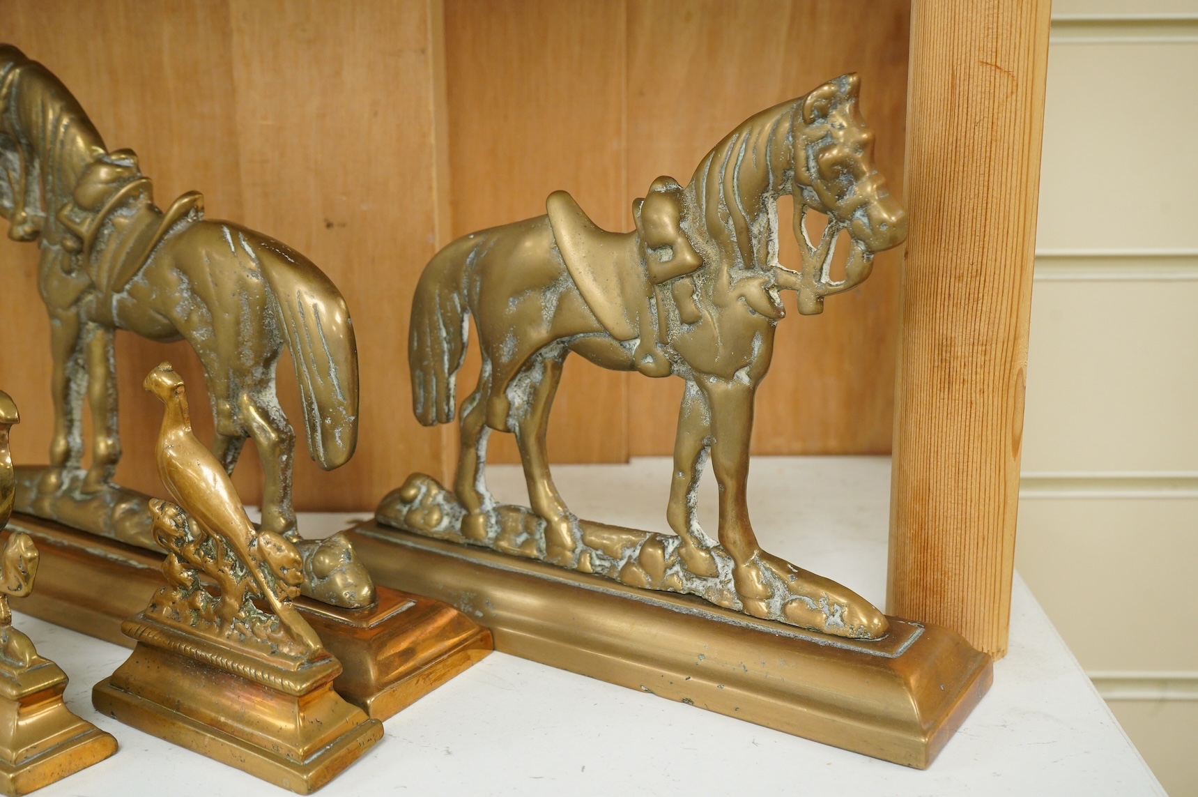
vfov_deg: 31.8
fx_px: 1396
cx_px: 599
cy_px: 398
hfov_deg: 46.4
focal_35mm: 42
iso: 2500
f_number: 7.1
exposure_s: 1/80
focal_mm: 42
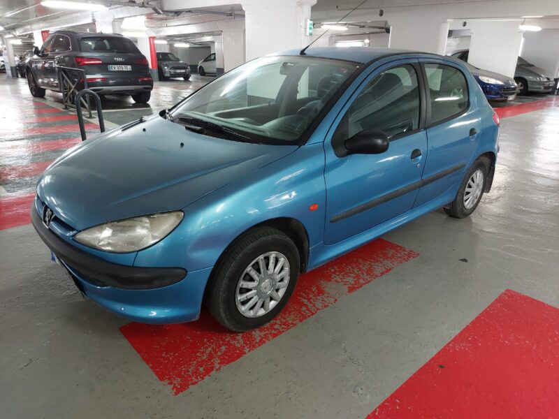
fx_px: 404
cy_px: 210
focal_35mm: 25
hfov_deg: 69.4
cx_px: 280
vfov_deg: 54.9
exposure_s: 1/33.3
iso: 400
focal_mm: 5.23
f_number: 1.8
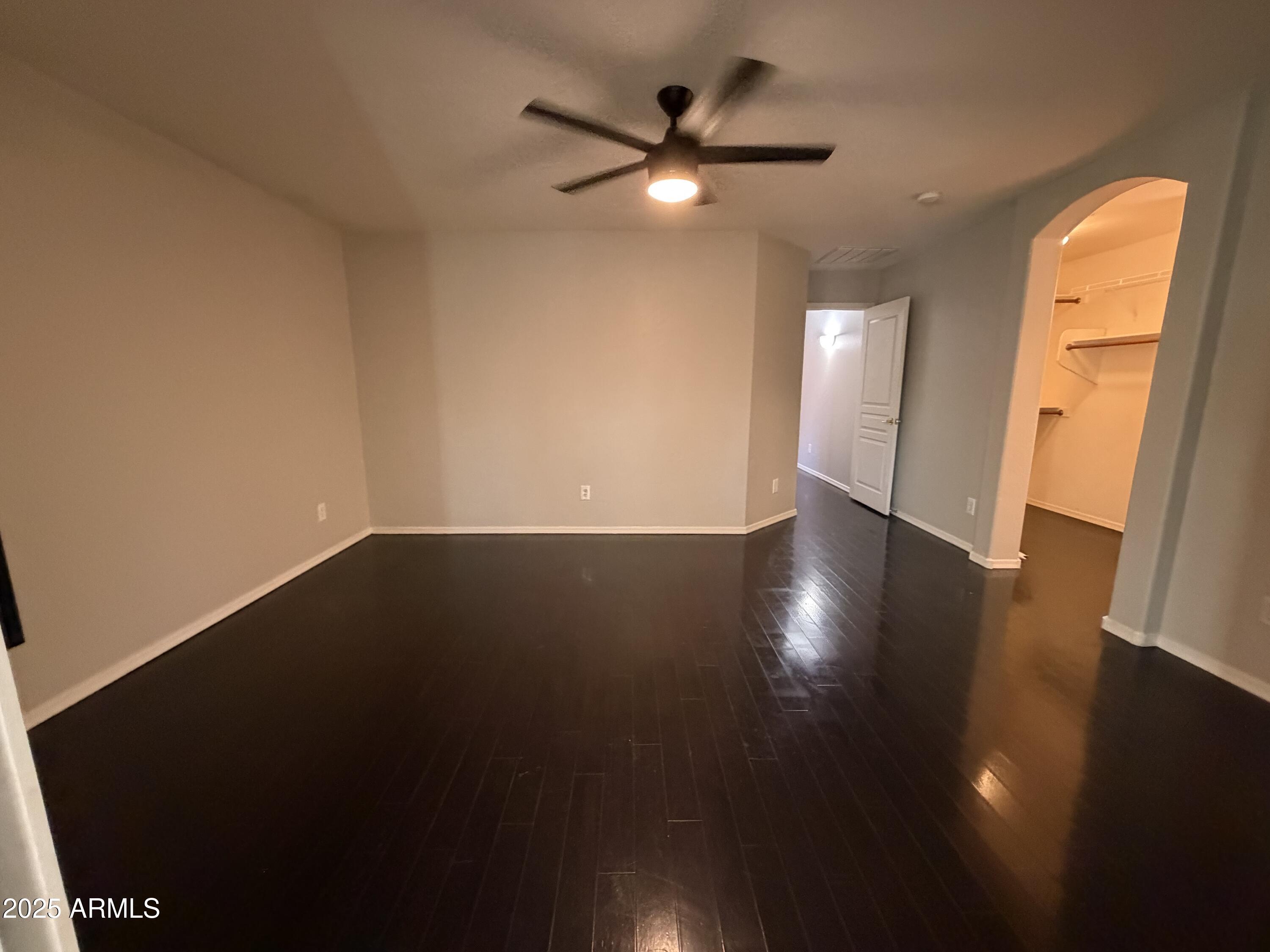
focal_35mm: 14
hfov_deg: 102.1
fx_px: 514
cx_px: 635
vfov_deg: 85.7
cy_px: 476
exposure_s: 1/60
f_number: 2.2
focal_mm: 2.22
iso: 1000
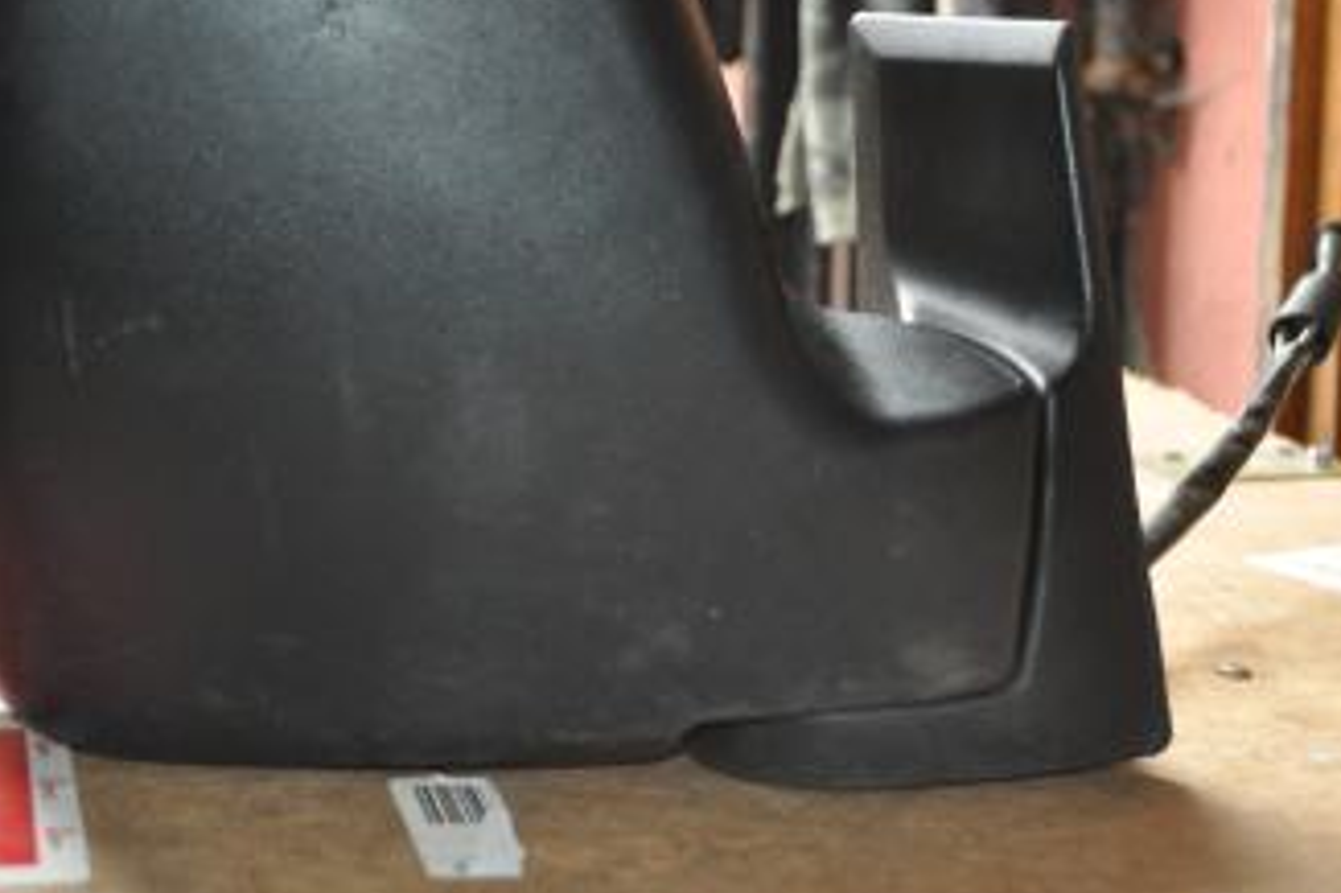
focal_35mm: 69
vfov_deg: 19.6
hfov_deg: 29.0
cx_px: 428
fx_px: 2569
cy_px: 259
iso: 800
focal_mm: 30
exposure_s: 1/60
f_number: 4.5
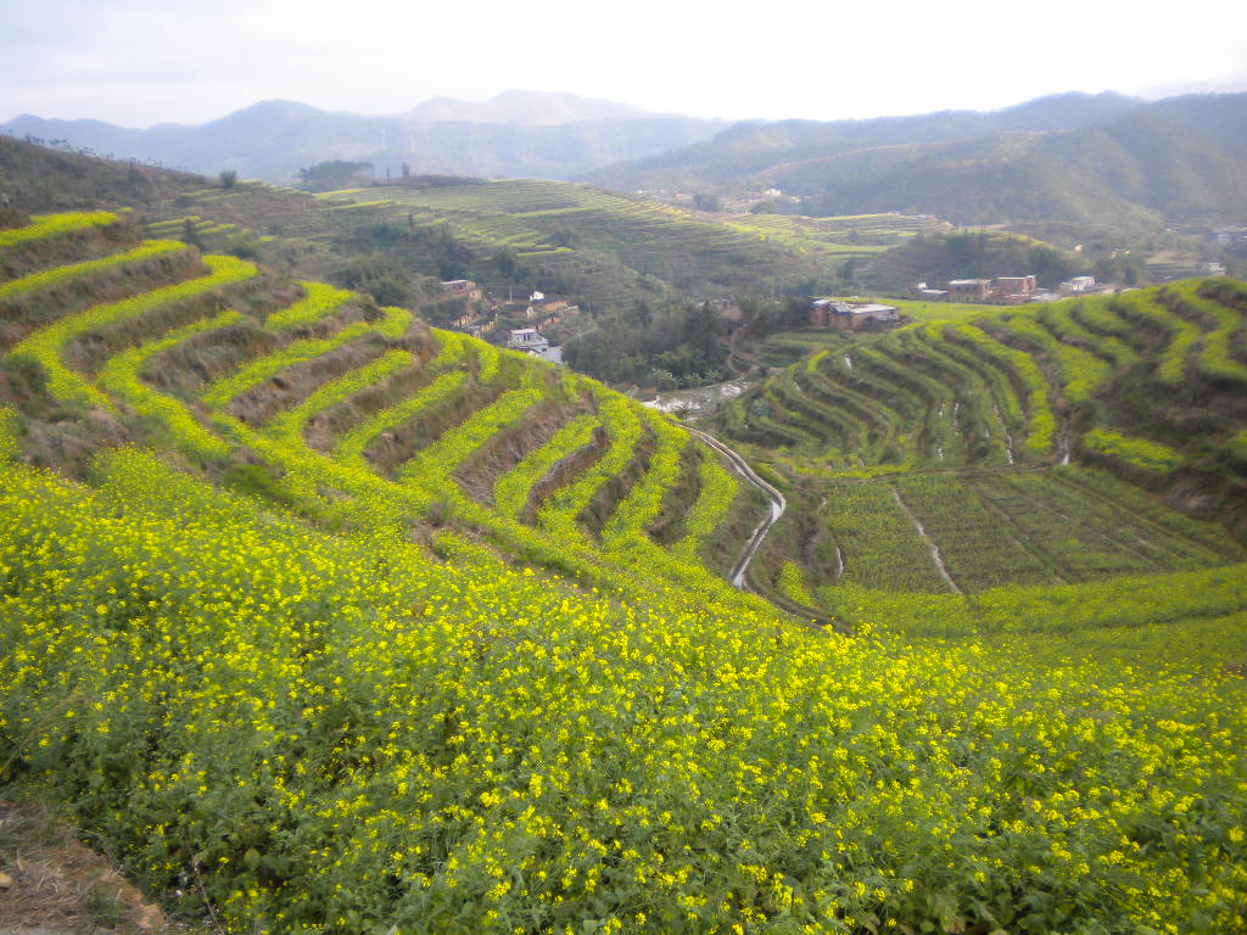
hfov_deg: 52.6
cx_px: 624
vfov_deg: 40.7
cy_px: 468
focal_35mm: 35
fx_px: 1261
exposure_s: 1/189
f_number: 3.1
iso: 80
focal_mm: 6.3
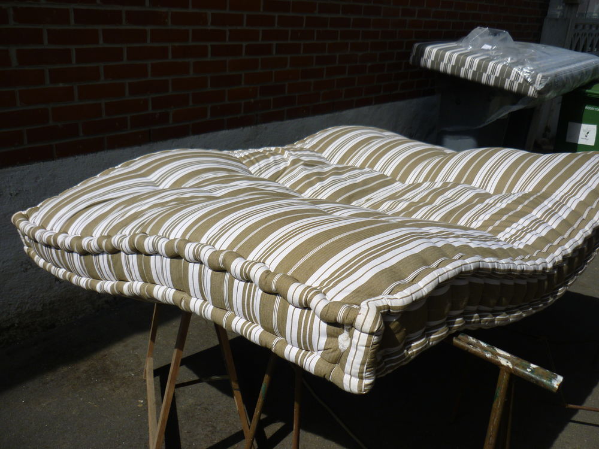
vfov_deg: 45.4
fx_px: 536
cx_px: 300
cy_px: 224
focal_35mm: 31
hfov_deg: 58.4
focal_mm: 5.5
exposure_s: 1/320
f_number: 8
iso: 80
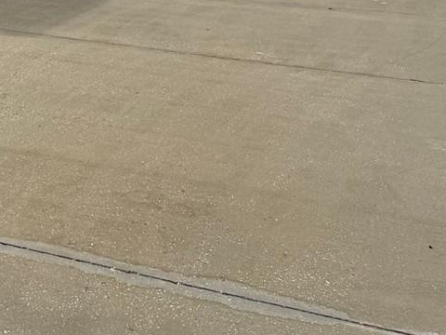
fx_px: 1031
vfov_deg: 16.9
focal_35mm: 80
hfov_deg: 20.2
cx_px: -261
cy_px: -144
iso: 80
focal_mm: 6.76
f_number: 1.78
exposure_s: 1/8130
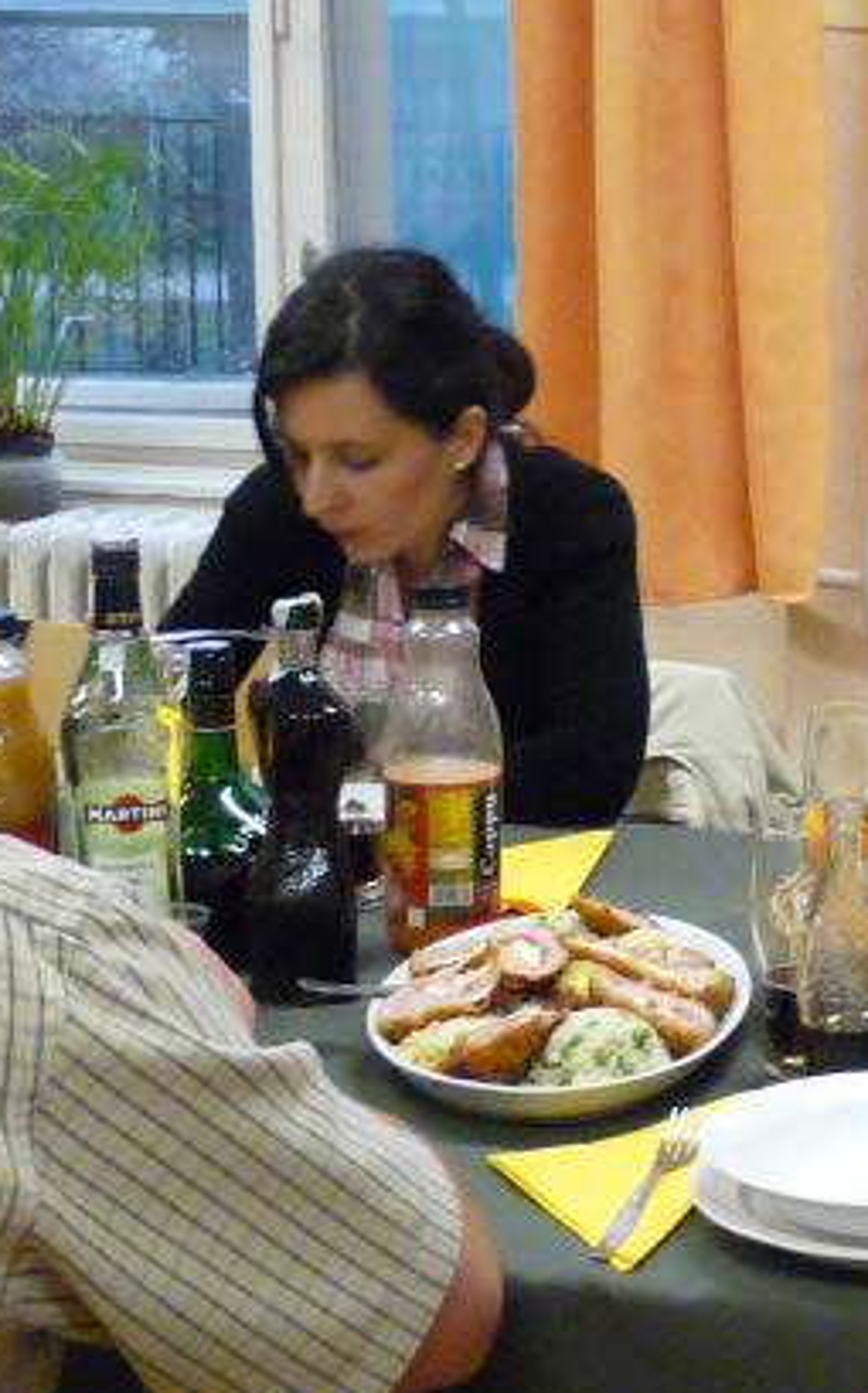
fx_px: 3147
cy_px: 623
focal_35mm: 83
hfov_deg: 15.4
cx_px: 905
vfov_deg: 24.9
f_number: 2.8
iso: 800
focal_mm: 4.9
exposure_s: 1/50
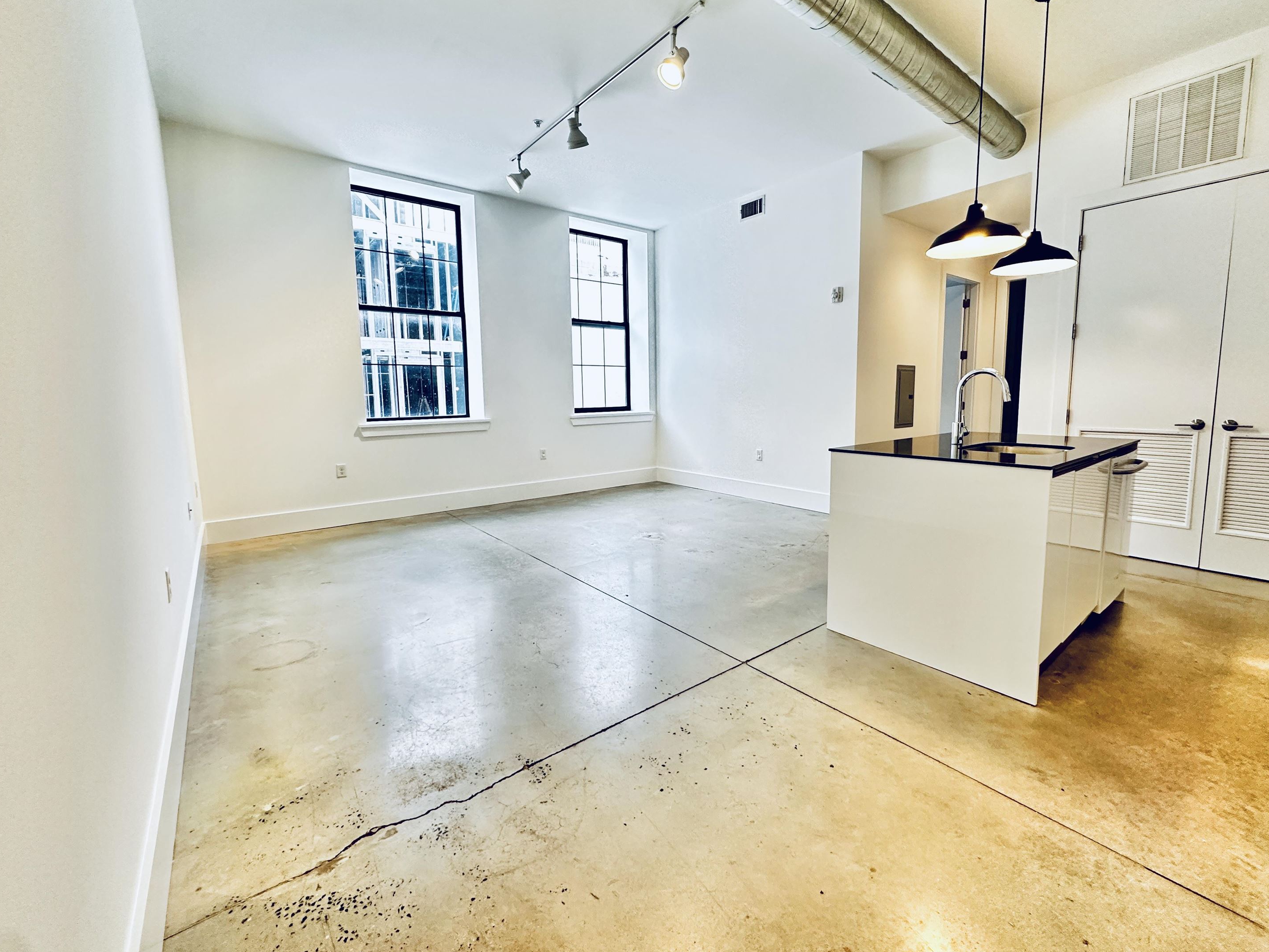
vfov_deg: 81.7
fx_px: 550
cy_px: 451
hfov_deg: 98.1
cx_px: 661
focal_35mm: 15
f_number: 2.2
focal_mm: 2.22
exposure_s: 1/120
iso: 320
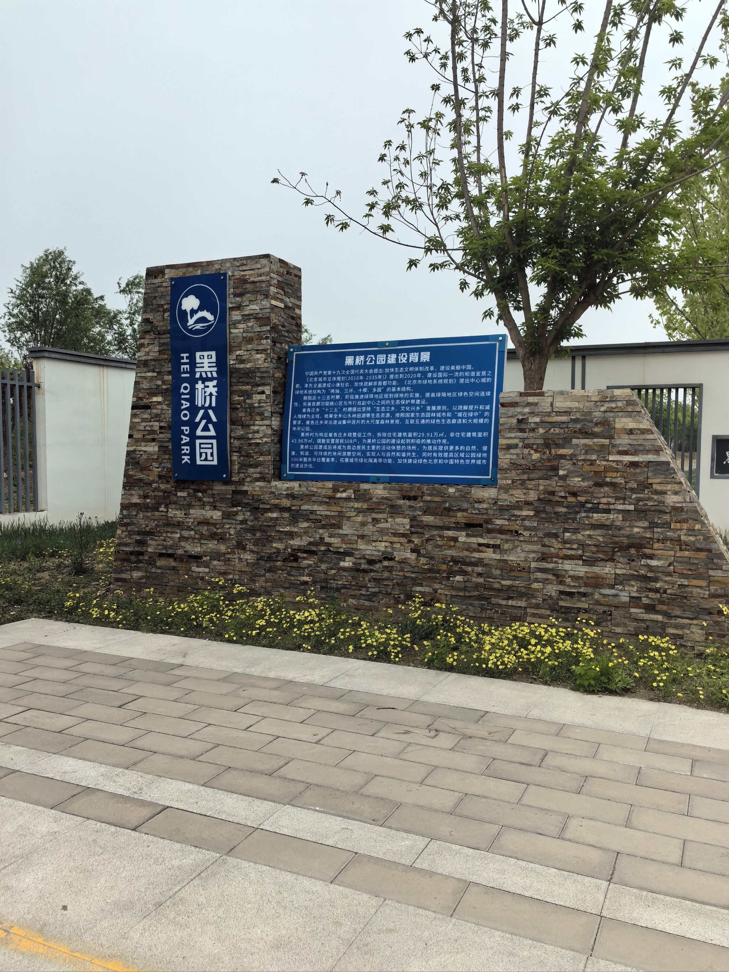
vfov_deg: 65.3
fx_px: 758
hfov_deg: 51.4
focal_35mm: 27
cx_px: 364
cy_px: 486
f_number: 2
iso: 50
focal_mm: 5.75
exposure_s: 1/2000
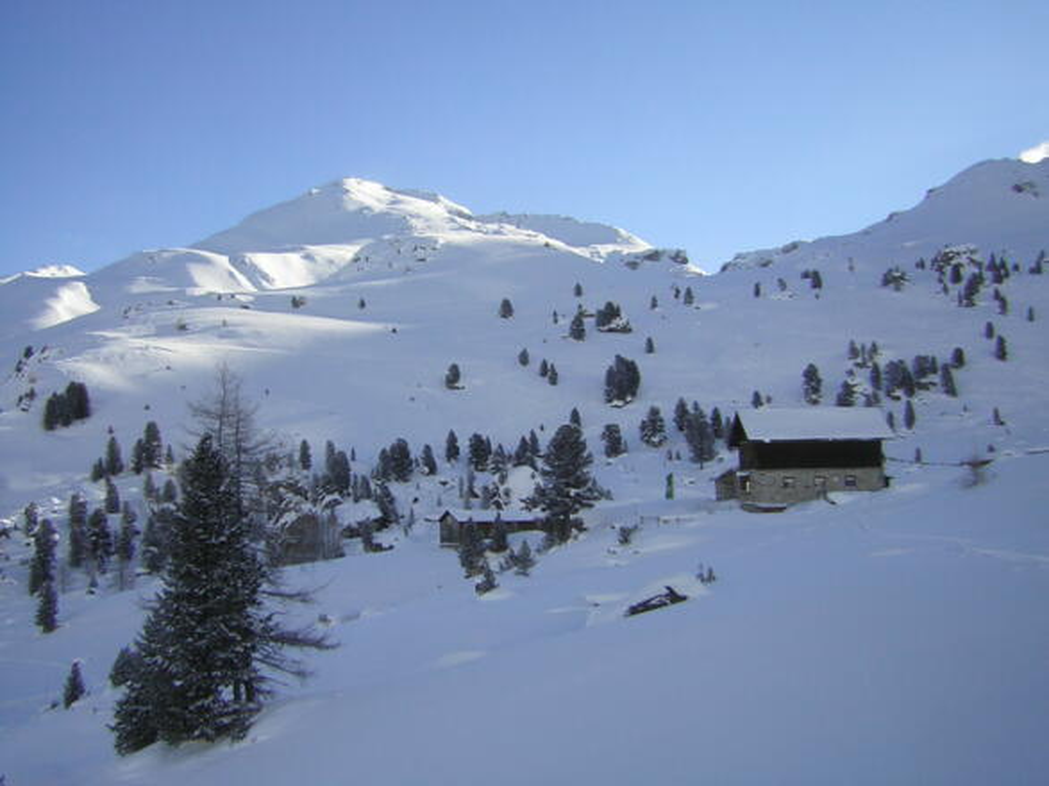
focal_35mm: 36
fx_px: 1091
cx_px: 524
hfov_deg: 51.4
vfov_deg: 39.6
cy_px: 393
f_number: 5.2
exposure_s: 1/391
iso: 50
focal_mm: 4.7
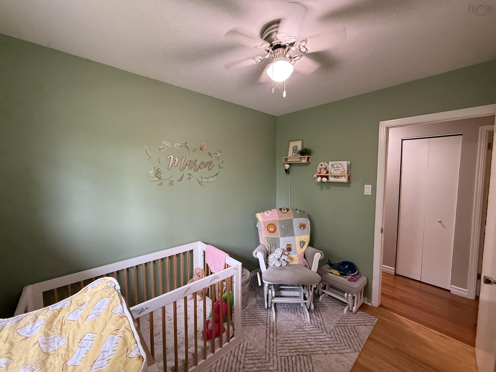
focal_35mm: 14
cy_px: 186
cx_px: 248
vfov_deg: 85.7
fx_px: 201
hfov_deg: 102.1
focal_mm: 2.22
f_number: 2.2
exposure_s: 1/60
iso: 320
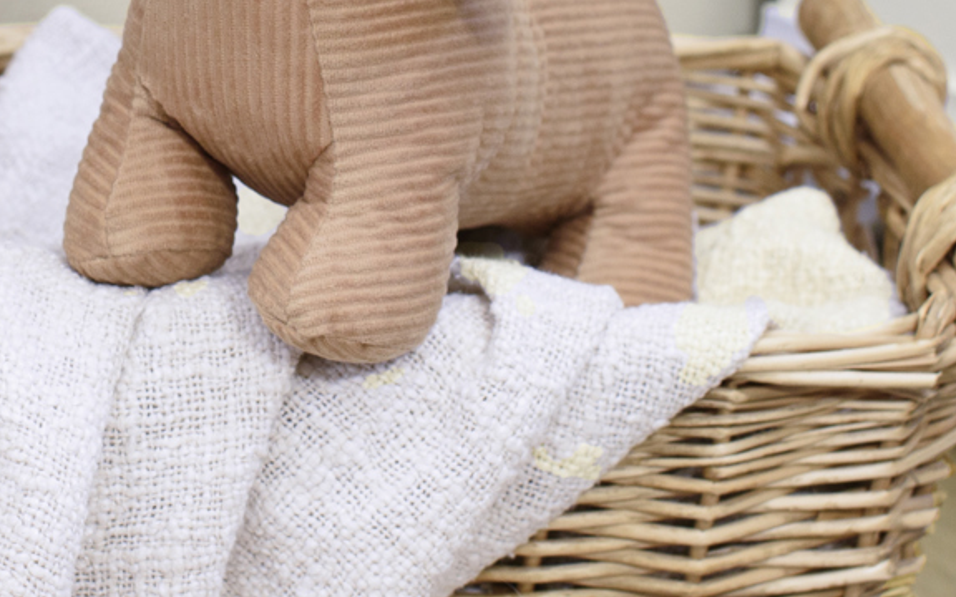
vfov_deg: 7.4
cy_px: -74
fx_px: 4612
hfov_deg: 11.8
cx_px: 161
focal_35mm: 177
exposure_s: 1/60
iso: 640
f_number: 5
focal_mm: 50
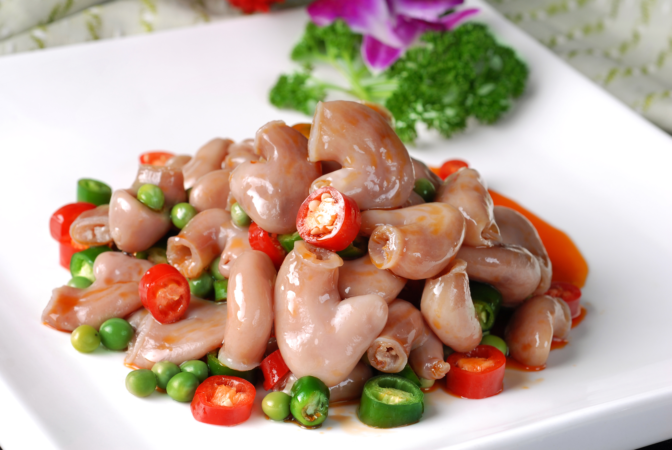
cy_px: 225
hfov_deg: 22.6
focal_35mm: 90
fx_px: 1682
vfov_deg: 15.2
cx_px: 336
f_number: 9
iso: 125
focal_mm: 60
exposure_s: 1/160
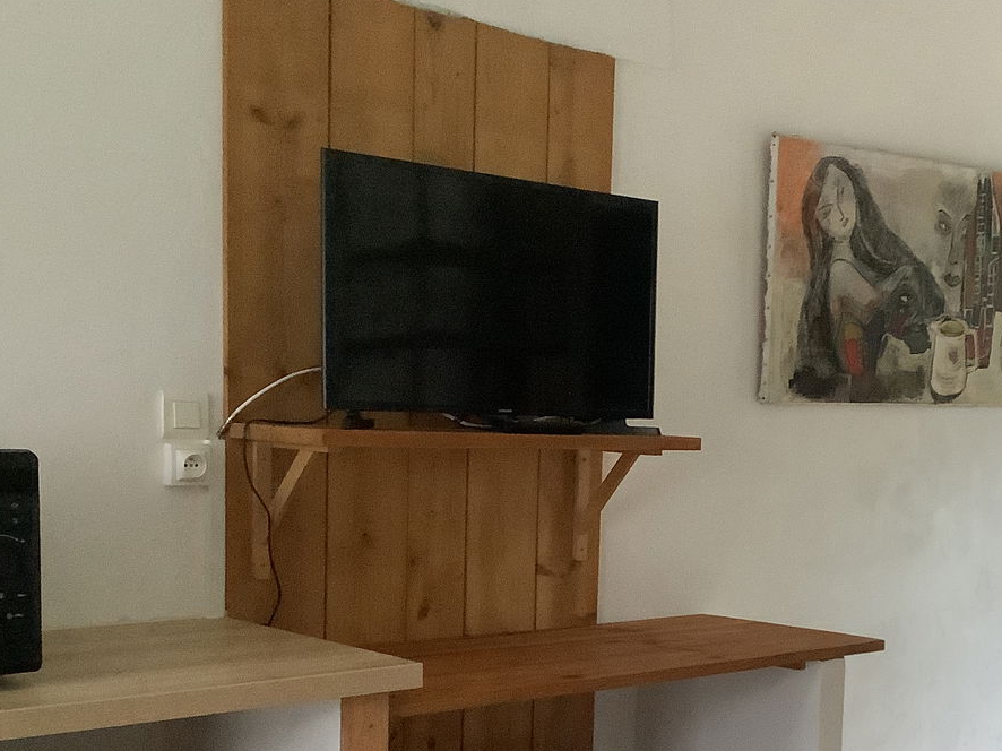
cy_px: 575
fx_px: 1621
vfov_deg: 25.7
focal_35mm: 56
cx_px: 735
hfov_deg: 33.8
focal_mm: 3.3
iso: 400
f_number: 2.4
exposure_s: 1/40
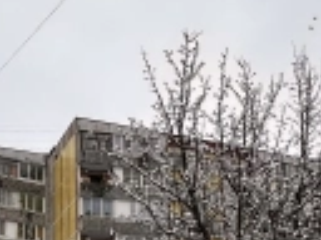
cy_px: 238
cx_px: 65
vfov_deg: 20.9
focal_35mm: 68
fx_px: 631
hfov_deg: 28.0
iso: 40
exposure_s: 1/99
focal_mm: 2.22
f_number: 2.2
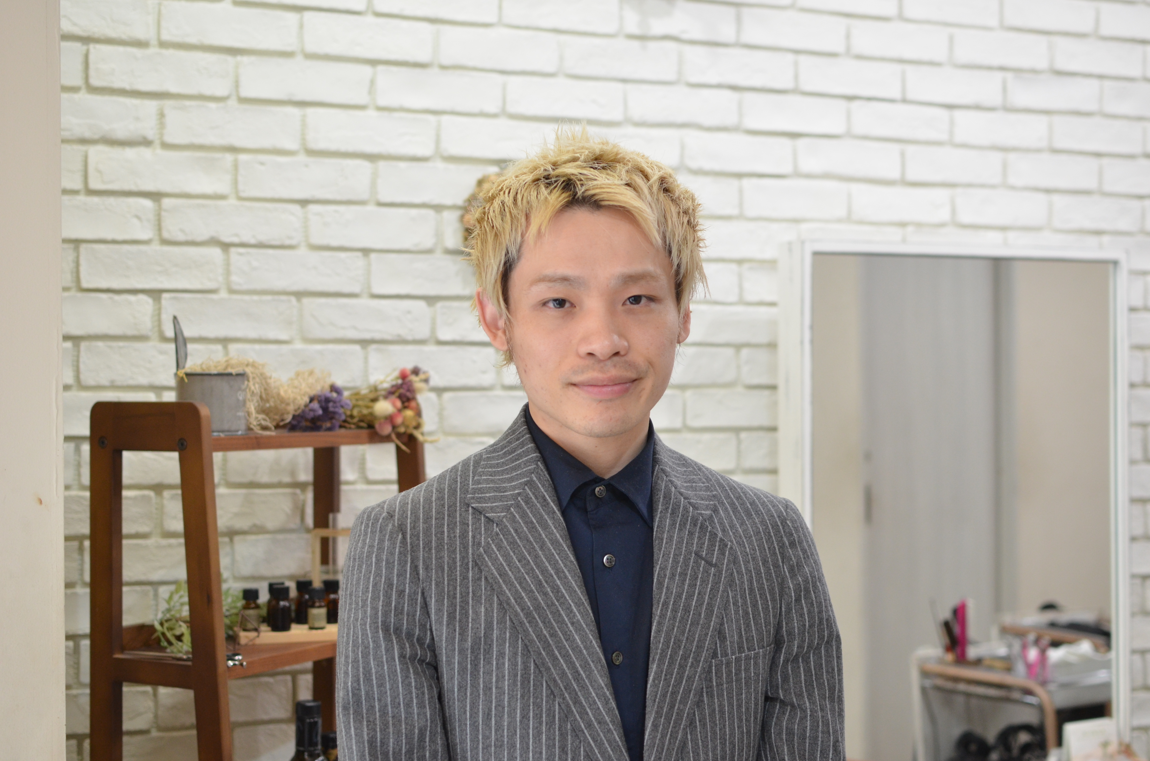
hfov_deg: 37.9
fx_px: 1674
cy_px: 380
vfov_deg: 25.6
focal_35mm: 52
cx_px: 575
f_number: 3.2
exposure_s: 1/100
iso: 800
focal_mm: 35
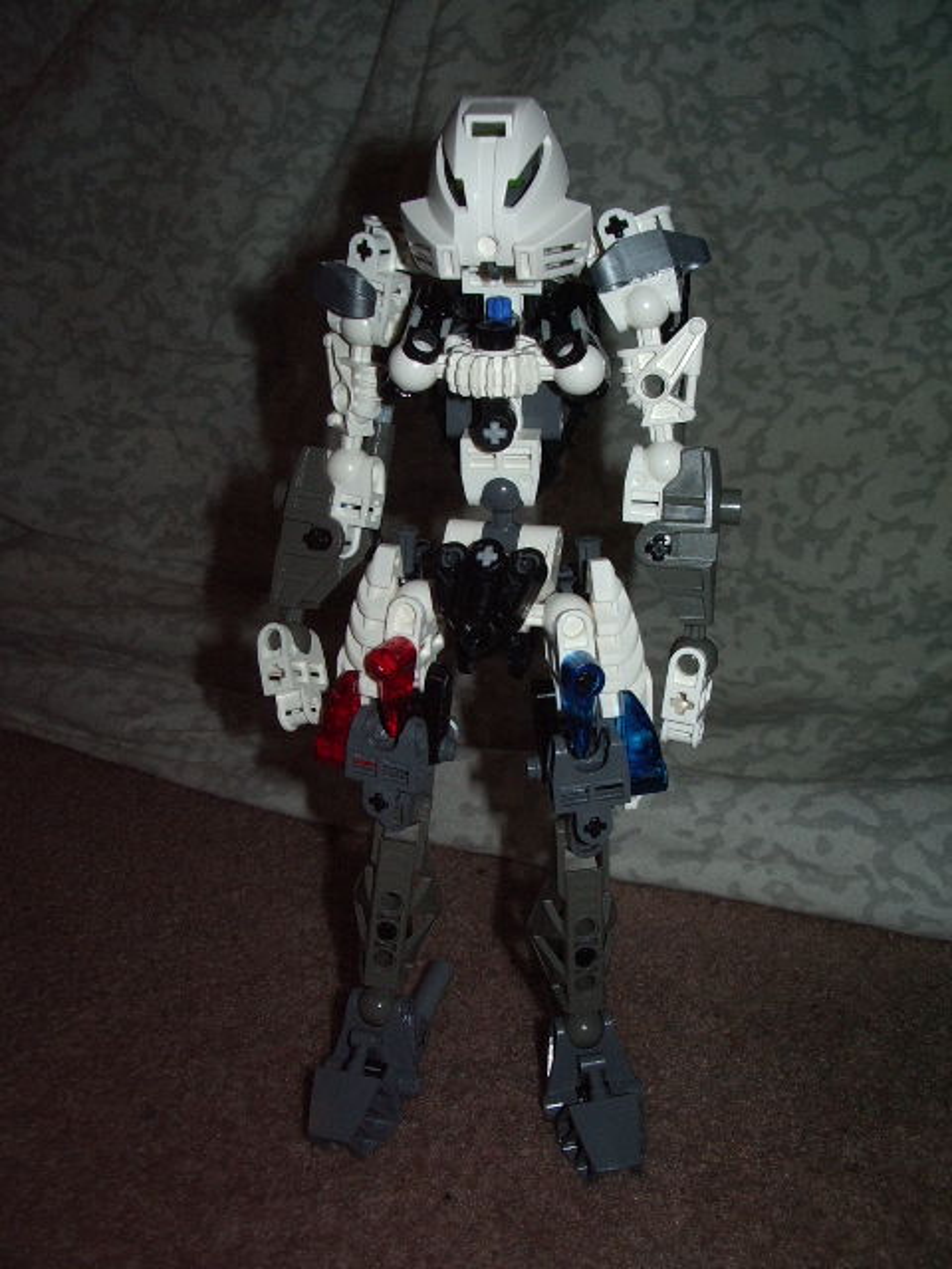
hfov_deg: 40.7
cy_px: 634
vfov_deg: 52.6
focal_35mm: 35
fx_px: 1283
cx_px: 476
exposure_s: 1/40
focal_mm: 5.8
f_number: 4.3
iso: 100
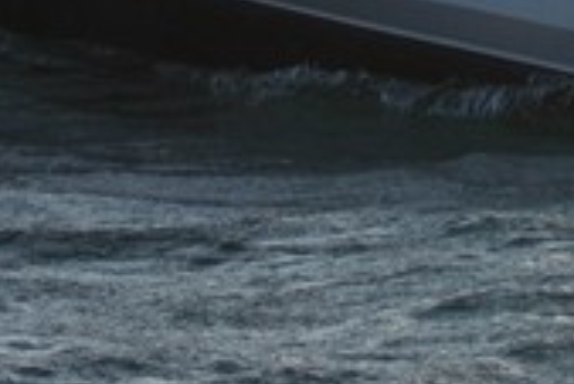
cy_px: -588
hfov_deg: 4.7
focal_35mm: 437
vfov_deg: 3.1
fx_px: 6968
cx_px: 156
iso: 100
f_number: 8
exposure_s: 1/250
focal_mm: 55
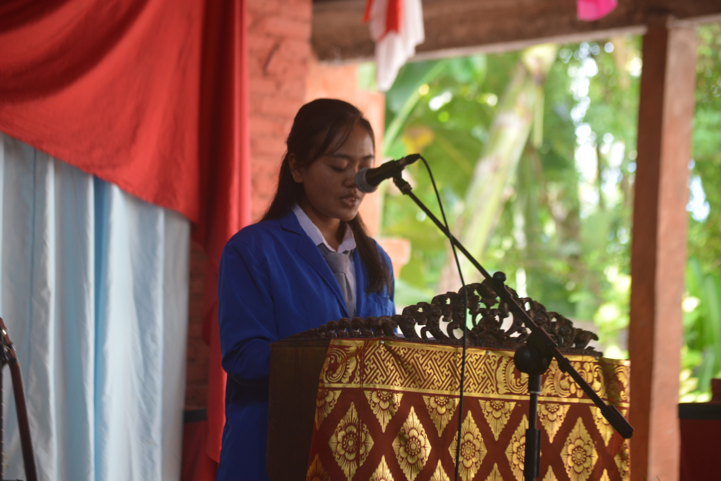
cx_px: 362
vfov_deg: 9.1
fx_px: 3024
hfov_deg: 13.6
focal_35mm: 151
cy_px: 240
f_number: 4.5
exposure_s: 1/60
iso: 500
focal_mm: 100
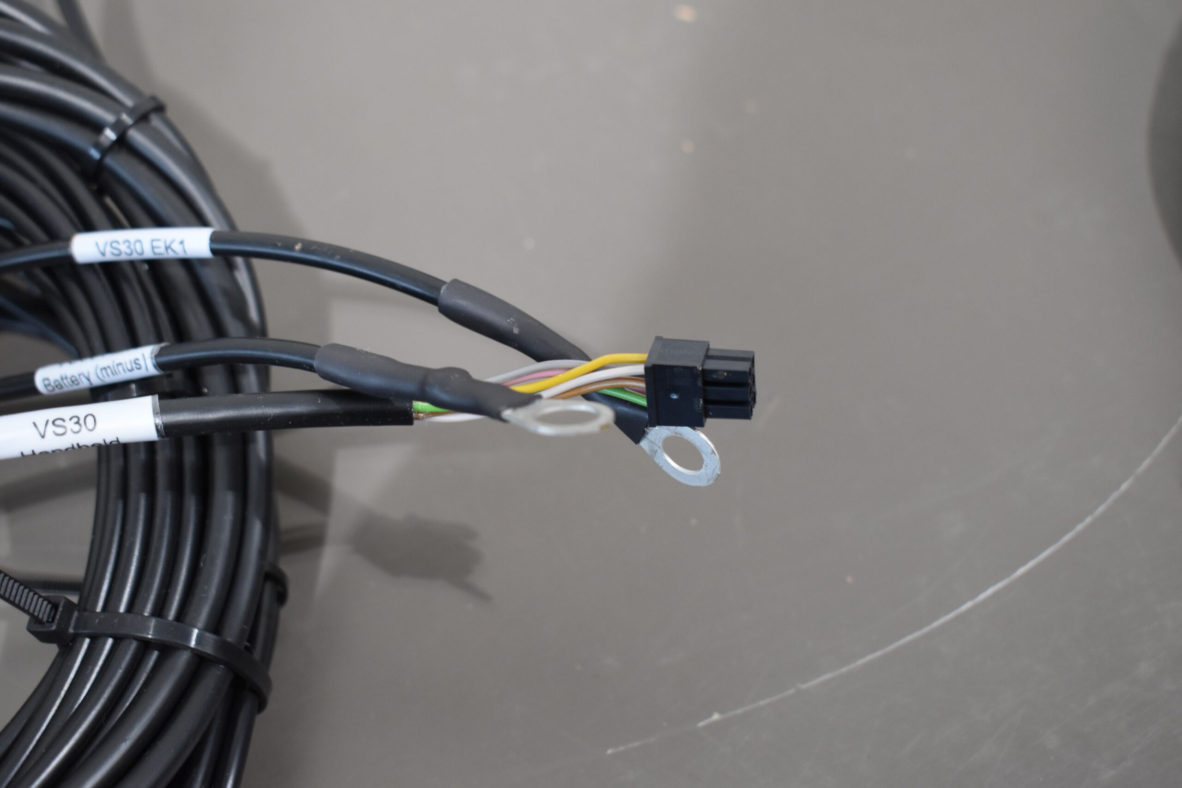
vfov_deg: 28.1
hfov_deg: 41.1
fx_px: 1576
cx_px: 591
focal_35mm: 48
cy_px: 394
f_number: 5.6
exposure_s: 1/60
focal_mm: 32
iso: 800
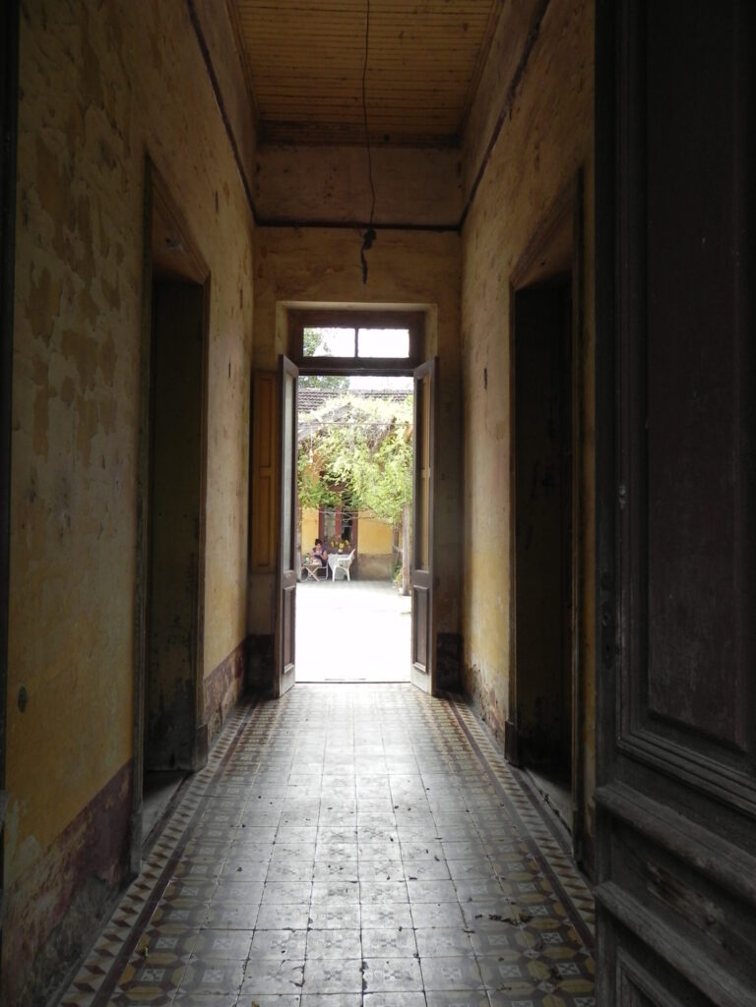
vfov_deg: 67.3
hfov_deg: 53.1
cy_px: 504
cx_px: 378
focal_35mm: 26
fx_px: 757
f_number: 4
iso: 160
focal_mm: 4.6
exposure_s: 1/93.3
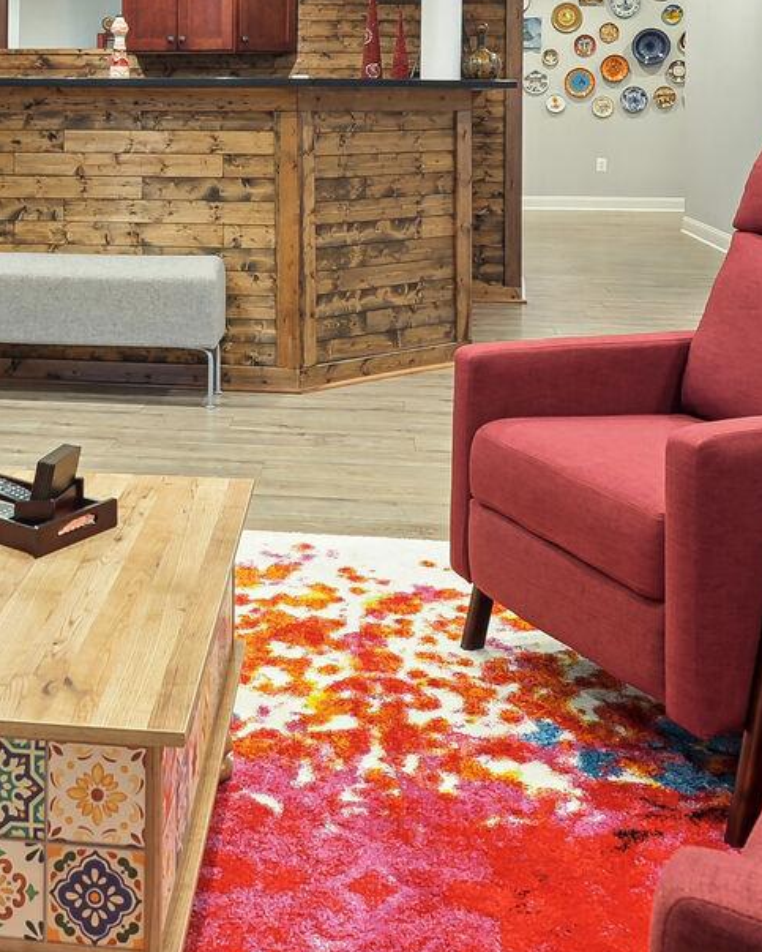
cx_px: 199
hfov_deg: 34.3
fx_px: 1211
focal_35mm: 43
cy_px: 136
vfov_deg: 40.3
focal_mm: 16
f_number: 8
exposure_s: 1/2
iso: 200
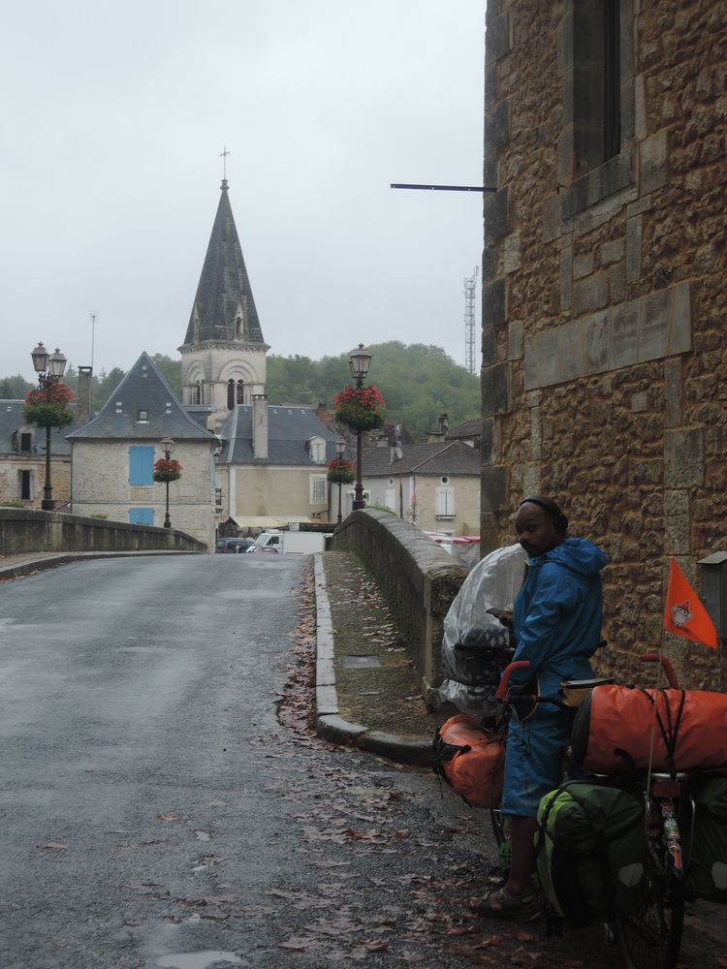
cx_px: 364
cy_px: 484
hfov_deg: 24.4
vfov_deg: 32.2
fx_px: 1680
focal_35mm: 60
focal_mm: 12.8
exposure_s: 1/100
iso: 80
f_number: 4.7
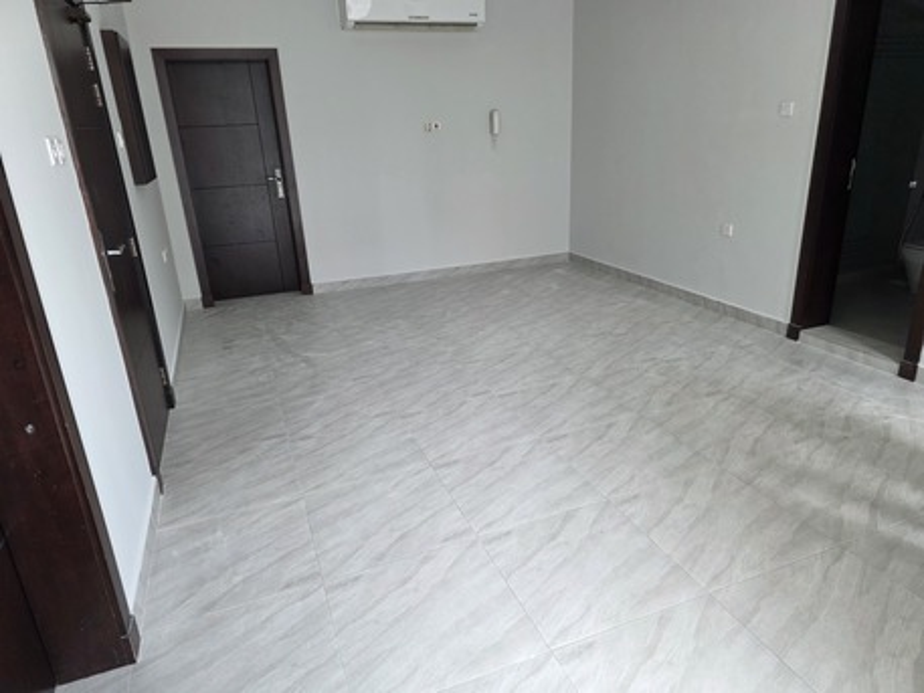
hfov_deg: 73.9
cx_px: 462
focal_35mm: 23
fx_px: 614
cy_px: 346
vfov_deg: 58.9
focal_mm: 6.3
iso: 200
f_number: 1.7
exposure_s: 1/180
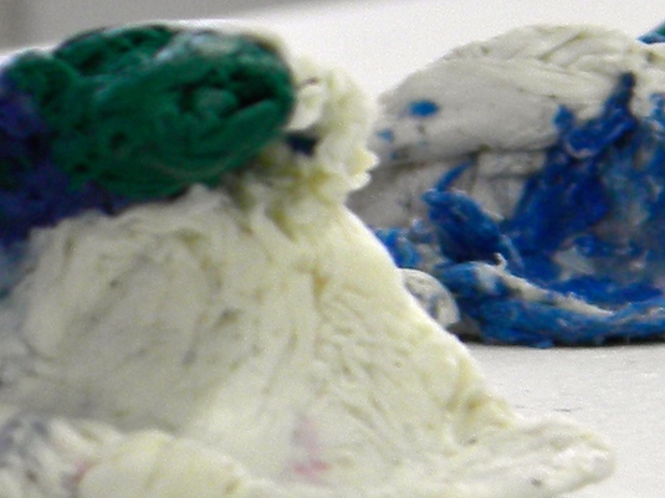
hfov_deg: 6.3
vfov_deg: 4.7
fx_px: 6012
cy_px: 609
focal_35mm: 313
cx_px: 190
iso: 80
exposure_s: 1/21.6
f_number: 4.3
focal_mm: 12.2
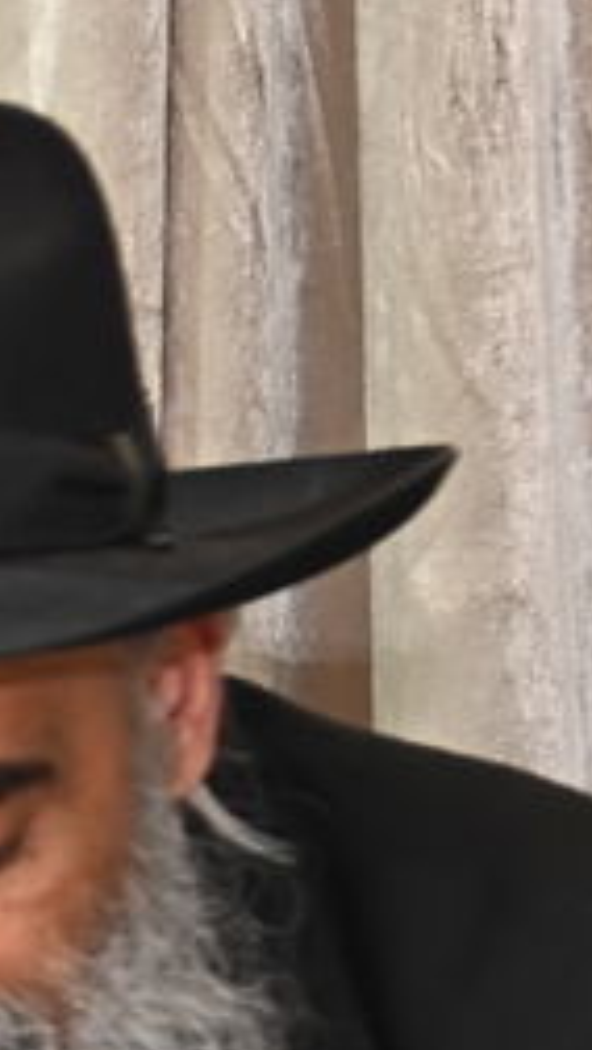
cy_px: 654
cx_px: -1488
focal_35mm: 407
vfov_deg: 5.3
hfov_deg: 2.9
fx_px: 11343
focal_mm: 70
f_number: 5
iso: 1250
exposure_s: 1/160
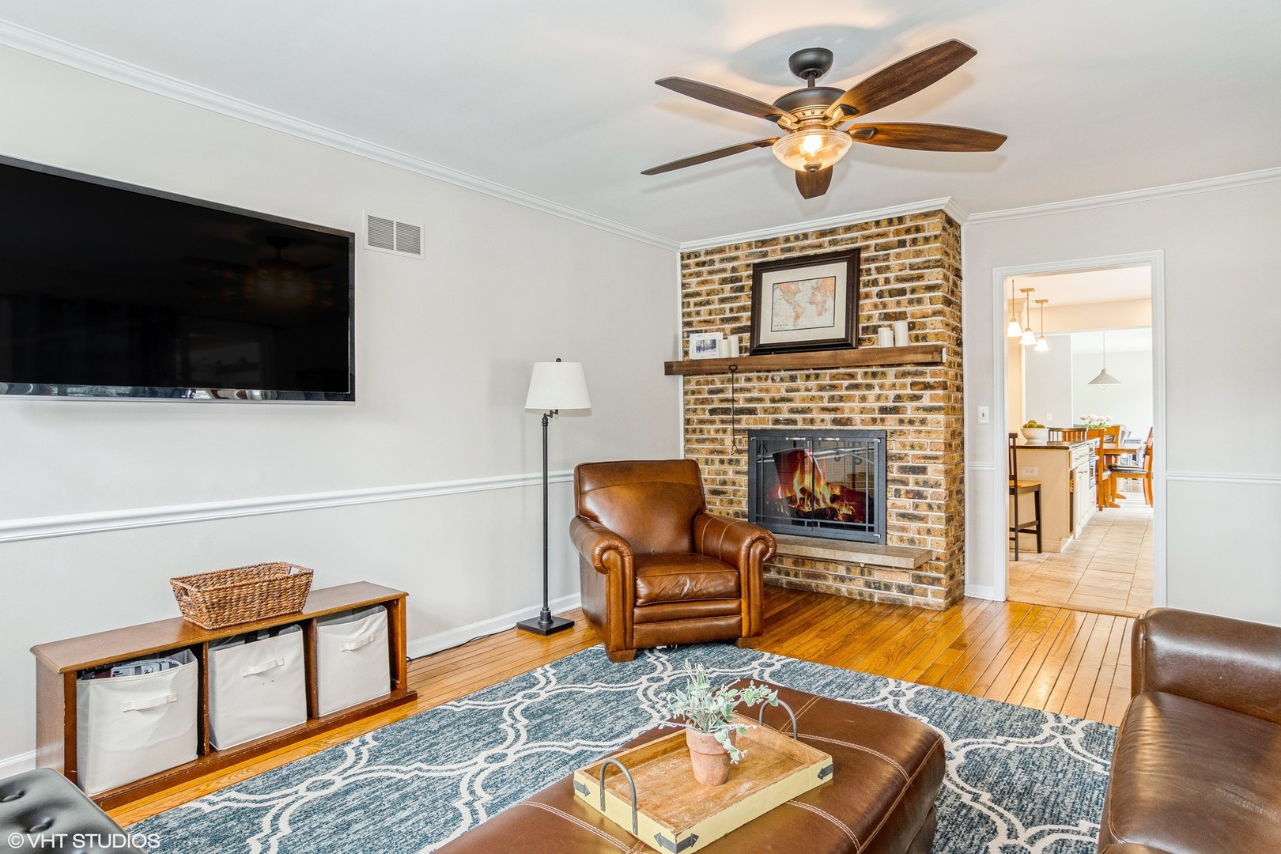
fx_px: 676
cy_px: 427
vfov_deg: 64.6
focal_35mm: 19
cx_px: 640
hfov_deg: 86.9
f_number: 8
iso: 200
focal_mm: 13
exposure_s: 1/8
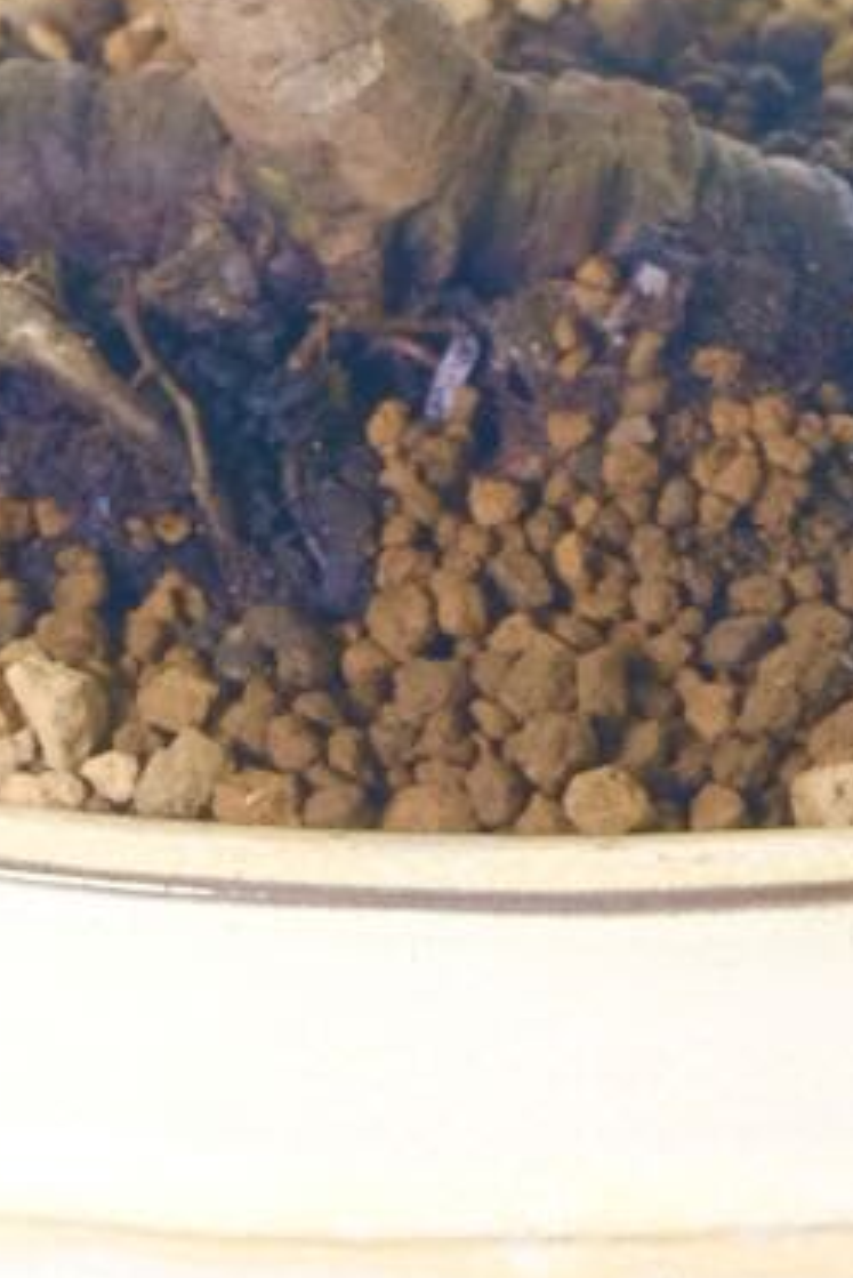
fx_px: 15729
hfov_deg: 3.1
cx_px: 421
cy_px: -874
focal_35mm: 443
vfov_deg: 4.6
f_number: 13
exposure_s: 1/15
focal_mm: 86
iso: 2000
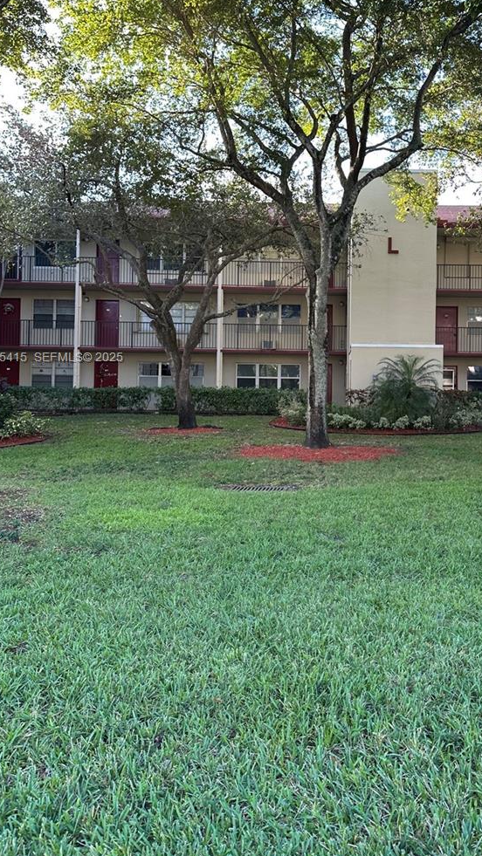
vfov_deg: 60.7
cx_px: 355
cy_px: 359
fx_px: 727
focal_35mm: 32
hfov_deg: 35.9
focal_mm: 6.86
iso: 64
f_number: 1.78
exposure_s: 1/155
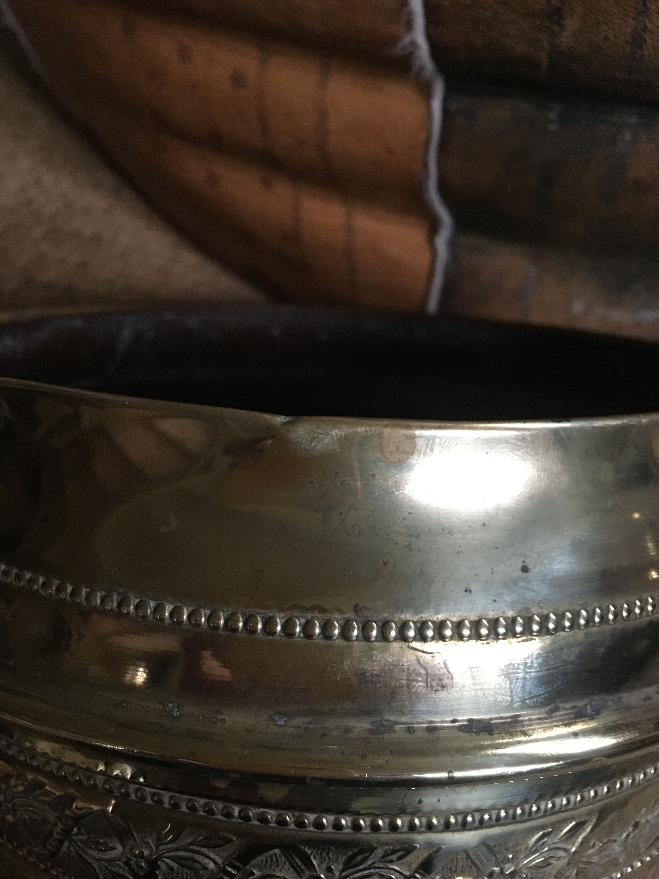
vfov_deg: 61.7
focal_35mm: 29
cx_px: 330
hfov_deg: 48.2
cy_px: 440
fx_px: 736
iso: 250
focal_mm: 4.15
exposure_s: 1/17
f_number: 2.2
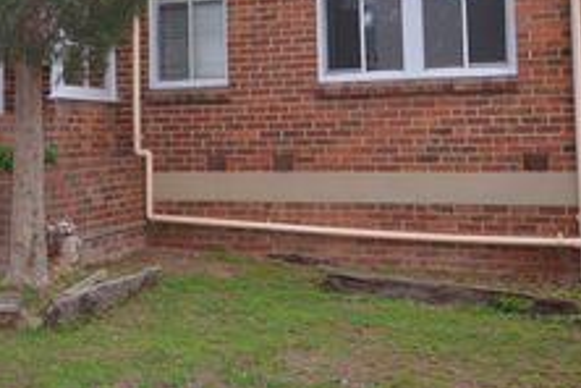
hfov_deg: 35.8
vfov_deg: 24.6
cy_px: 80
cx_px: 128
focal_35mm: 54
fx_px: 872
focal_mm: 17
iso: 180
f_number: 5.6
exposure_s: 1/125
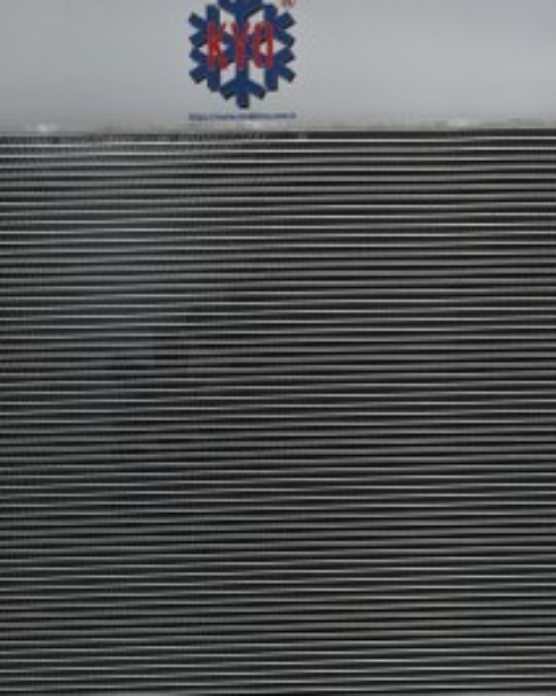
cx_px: 199
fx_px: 1740
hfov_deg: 18.1
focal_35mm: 85
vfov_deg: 22.5
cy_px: 489
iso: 360
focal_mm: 26.5
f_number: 4.5
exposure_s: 1/40
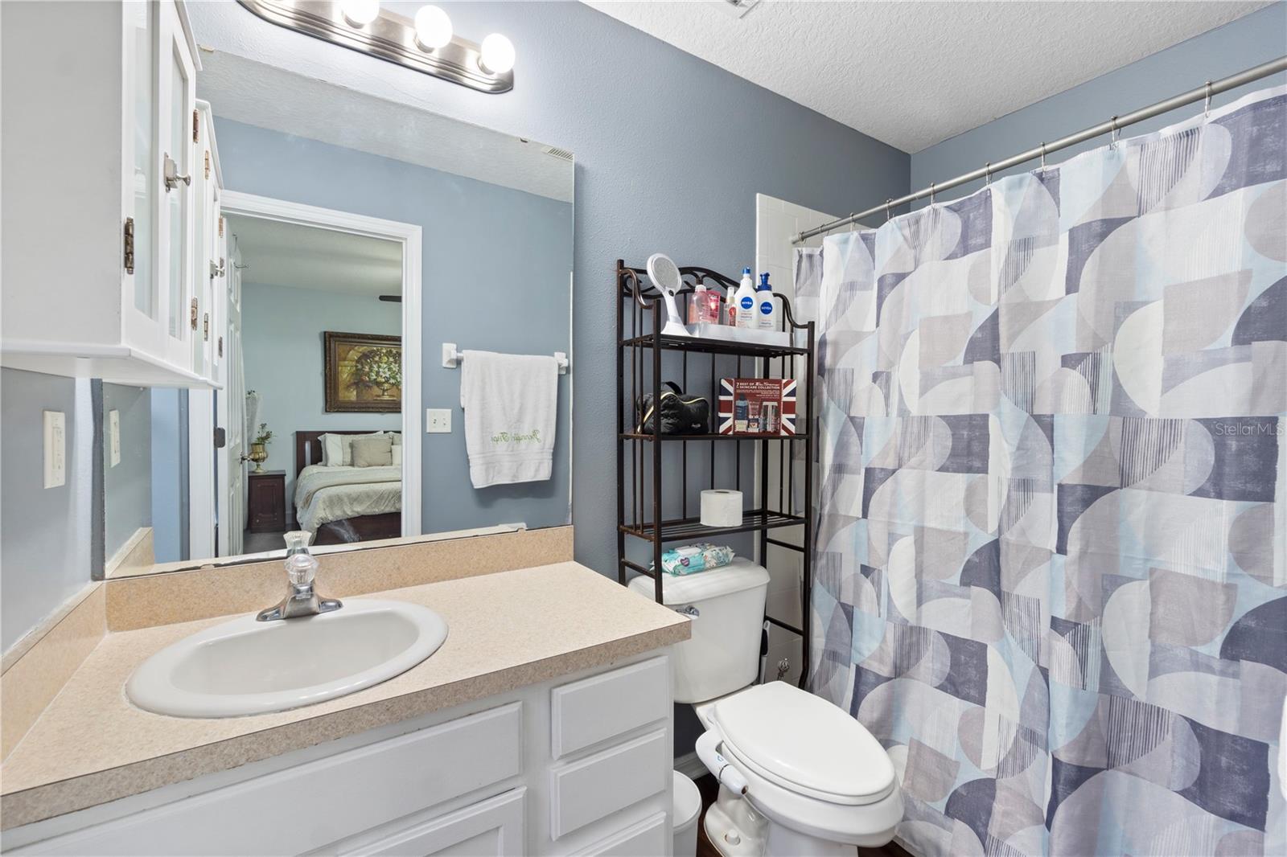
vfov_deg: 77.3
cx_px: 644
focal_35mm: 15
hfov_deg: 100.4
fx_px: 536
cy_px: 428
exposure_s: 4
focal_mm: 10
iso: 100
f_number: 8
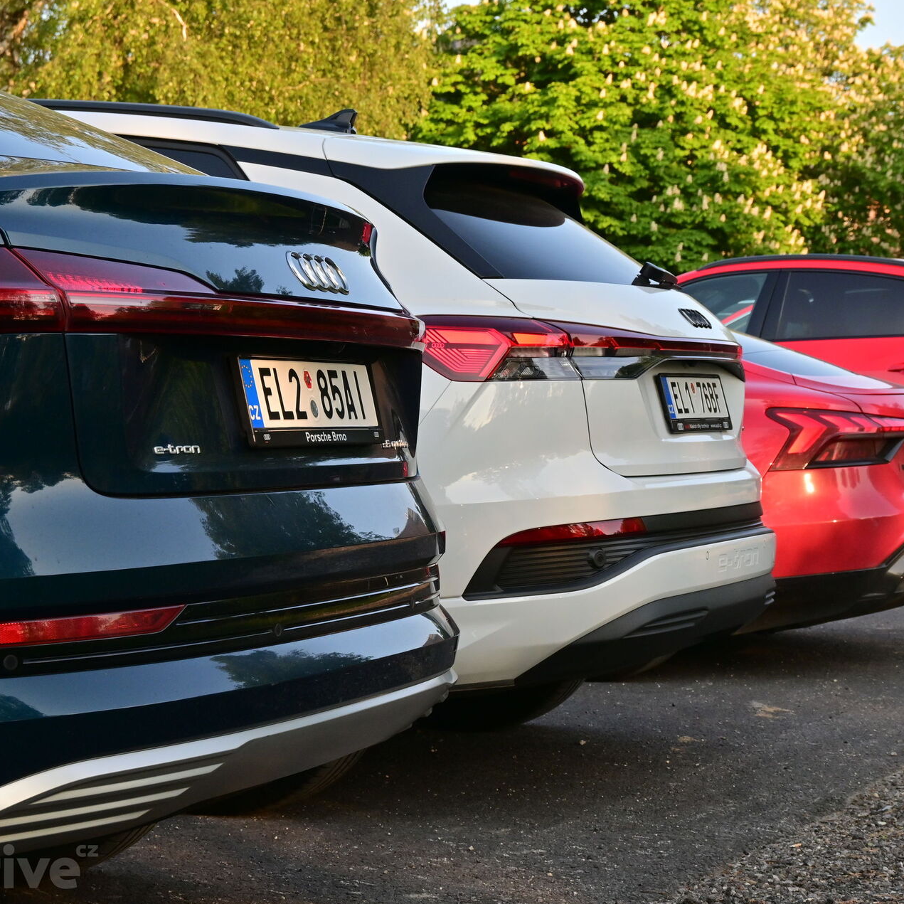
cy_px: 452
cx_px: 597
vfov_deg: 20.0
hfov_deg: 20.0
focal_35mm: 87
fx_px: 2560
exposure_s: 1/320
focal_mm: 45
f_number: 9
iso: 500
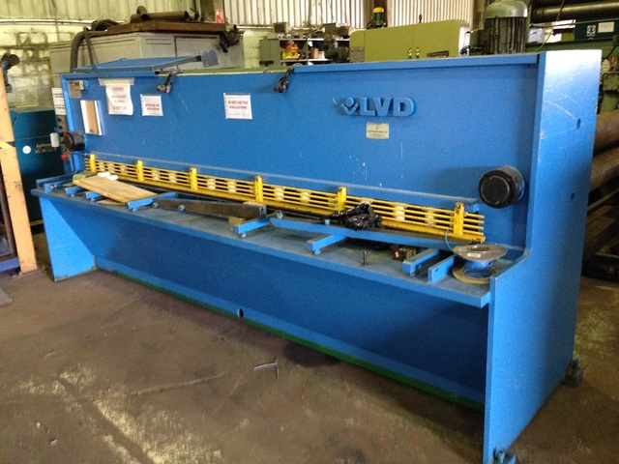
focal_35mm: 33
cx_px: 310
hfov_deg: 55.4
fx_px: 590
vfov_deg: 42.9
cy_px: 232
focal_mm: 4.12
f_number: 2.4
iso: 400
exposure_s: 1/17
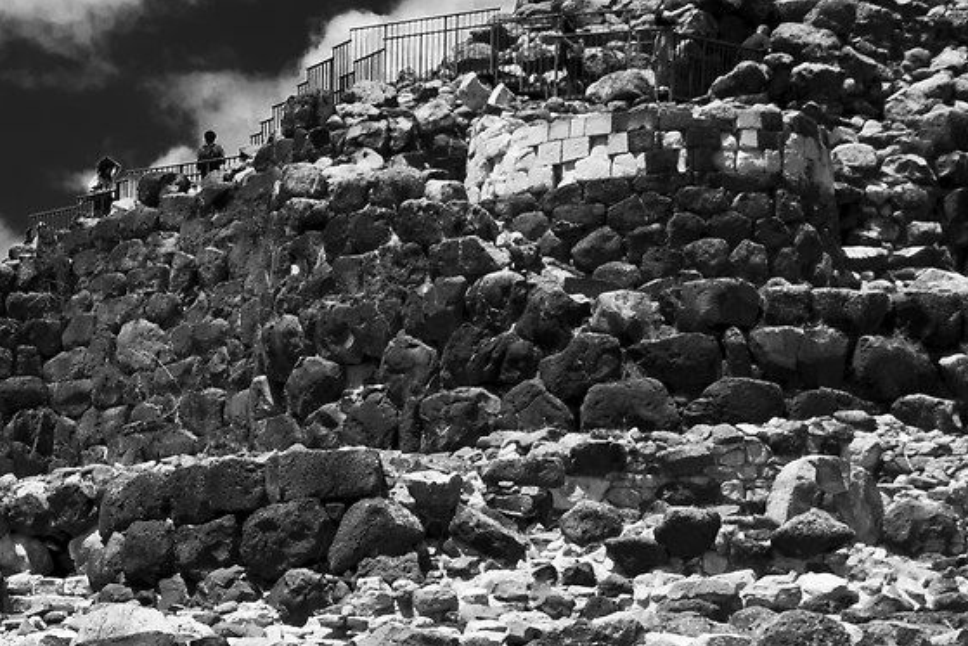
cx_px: -279
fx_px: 2770
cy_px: 790
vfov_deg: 12.9
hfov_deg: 18.5
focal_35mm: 103
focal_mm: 24
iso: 125
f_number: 9
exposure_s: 1/800
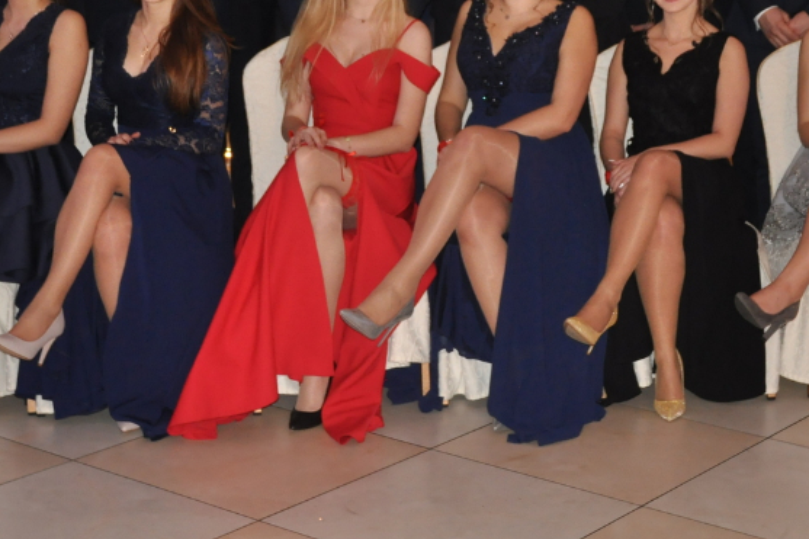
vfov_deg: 19.4
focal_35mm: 69
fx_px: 1548
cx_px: 534
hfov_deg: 29.1
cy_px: 57
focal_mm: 25
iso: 800
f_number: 3.8
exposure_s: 1/60
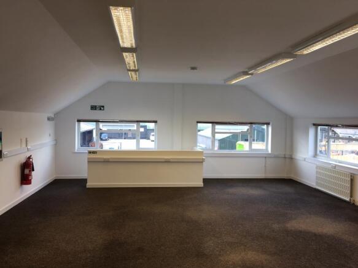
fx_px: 300
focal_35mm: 29
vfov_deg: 48.2
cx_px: 179
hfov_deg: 61.7
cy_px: 134
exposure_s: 1/50
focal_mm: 4.15
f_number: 2.2
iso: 25
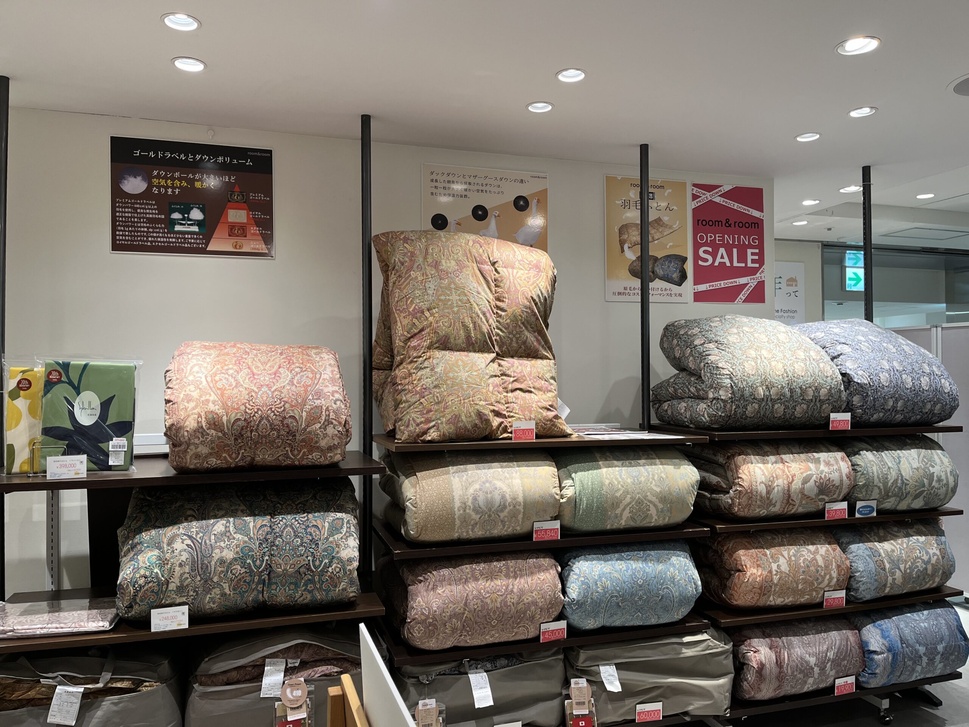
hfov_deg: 67.3
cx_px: 484
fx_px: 728
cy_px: 364
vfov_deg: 53.1
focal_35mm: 26
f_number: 1.6
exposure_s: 1/100
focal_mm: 5.1
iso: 80
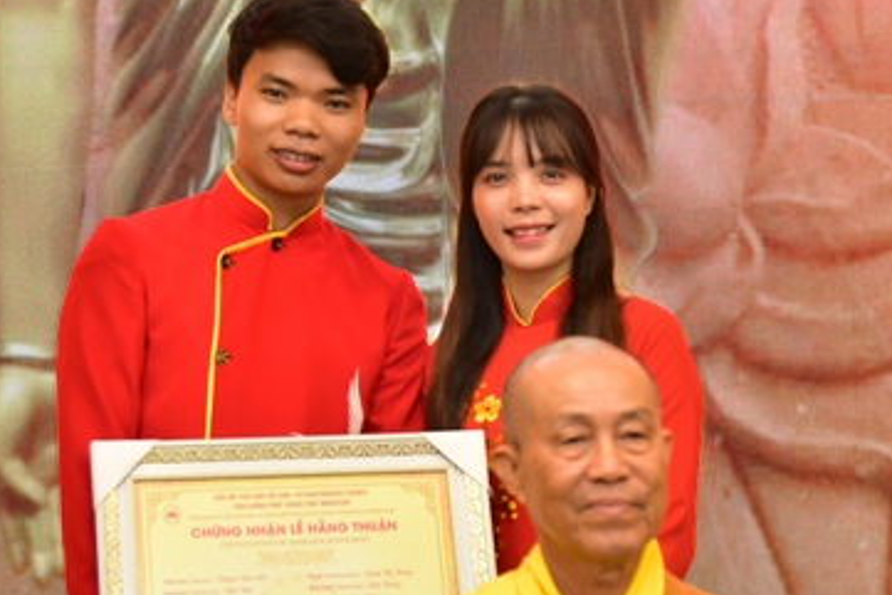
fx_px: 3123
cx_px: 353
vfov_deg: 10.9
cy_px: 288
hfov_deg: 16.2
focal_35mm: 126
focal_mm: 70
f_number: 4
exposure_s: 1/40
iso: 800
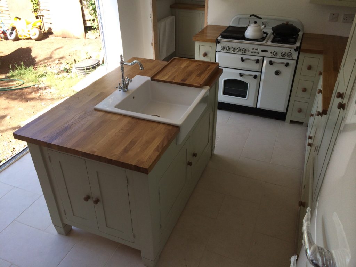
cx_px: 178
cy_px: 134
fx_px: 309
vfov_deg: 46.8
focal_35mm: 30
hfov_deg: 60.0
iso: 32
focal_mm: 4.12
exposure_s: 1/357
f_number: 2.2
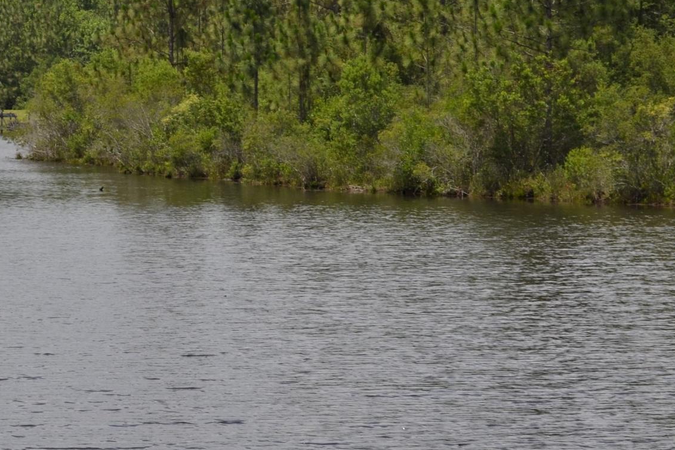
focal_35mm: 199
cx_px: -208
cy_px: 9
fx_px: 3731
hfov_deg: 10.1
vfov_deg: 6.9
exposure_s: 1/250
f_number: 8
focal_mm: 50
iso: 100
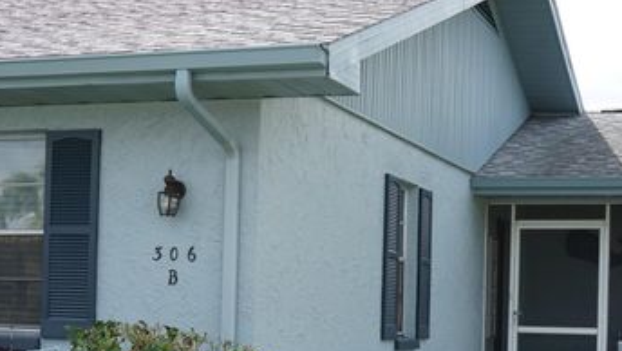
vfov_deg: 16.5
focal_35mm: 73
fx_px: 1205
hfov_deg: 28.9
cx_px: 240
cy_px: 269
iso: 100
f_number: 9
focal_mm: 48
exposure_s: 1/100
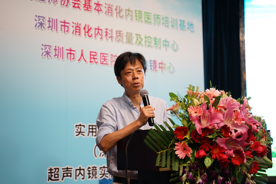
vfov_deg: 18.2
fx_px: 575
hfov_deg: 27.0
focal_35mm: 75
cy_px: 92
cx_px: 138
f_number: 2.8
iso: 800
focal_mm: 75
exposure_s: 1/125
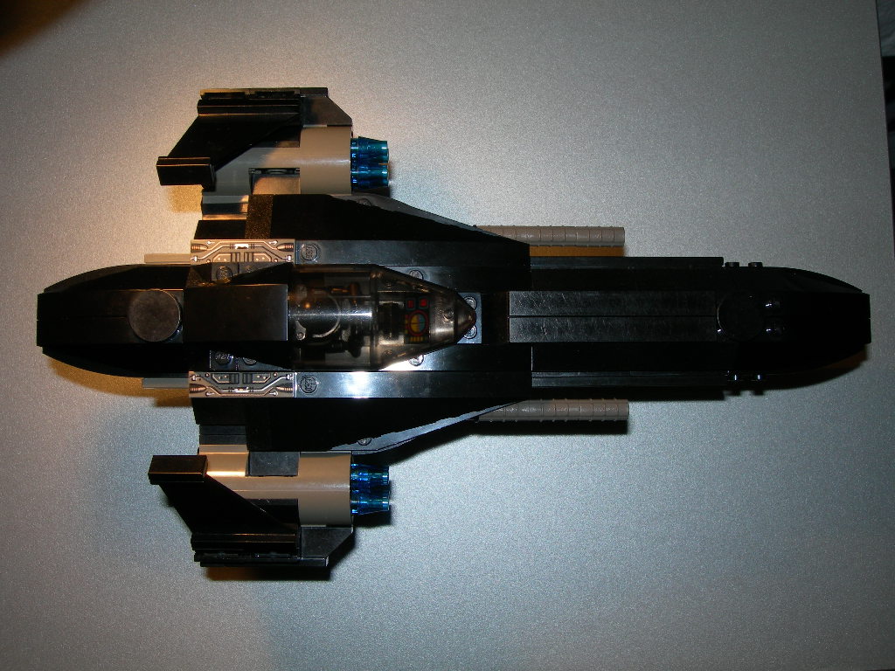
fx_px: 982
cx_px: 448
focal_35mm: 38
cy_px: 336
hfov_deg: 49.0
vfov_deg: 37.7
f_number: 4.8
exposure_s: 1/60.1
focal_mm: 7.8
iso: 50
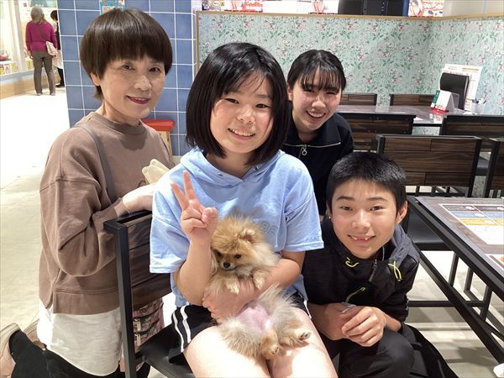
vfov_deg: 45.4
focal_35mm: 31
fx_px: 451
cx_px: 252
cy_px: 189
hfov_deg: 58.4
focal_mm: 3.3
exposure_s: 1/50
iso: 160
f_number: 2.4
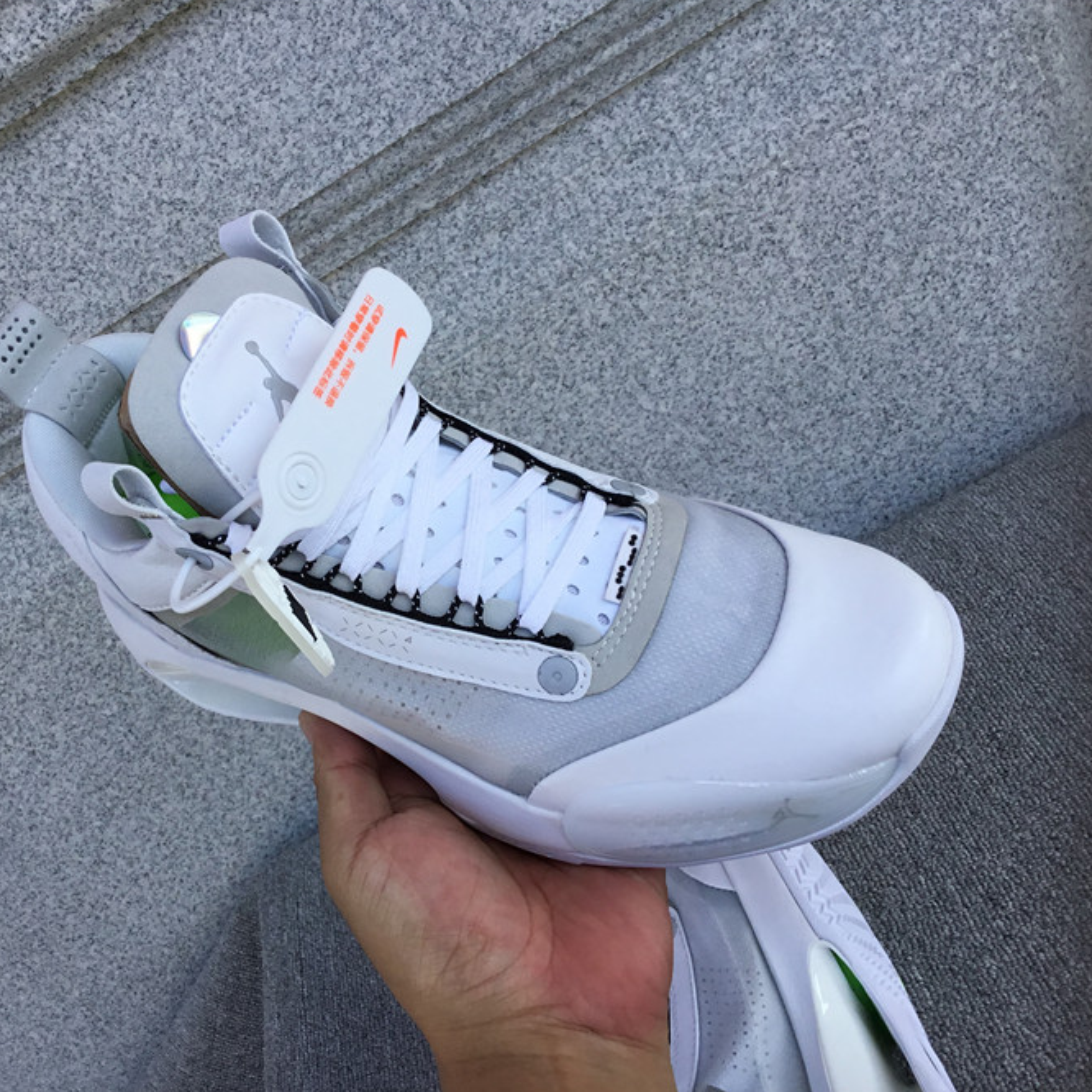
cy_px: 547
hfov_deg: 44.5
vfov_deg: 44.9
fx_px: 1321
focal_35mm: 37
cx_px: 394
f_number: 2.4
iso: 25
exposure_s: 1/466
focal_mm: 3.3
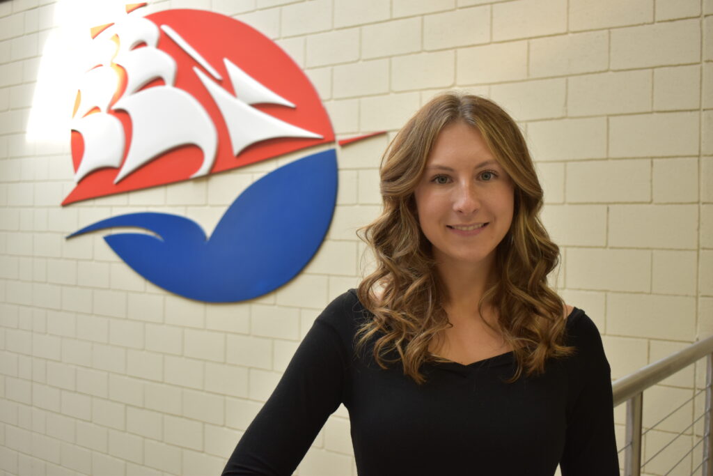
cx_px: 356
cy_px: 238
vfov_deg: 34.2
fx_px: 772
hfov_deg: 49.5
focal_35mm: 39
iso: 400
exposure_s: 1/80
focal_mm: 26
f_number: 4
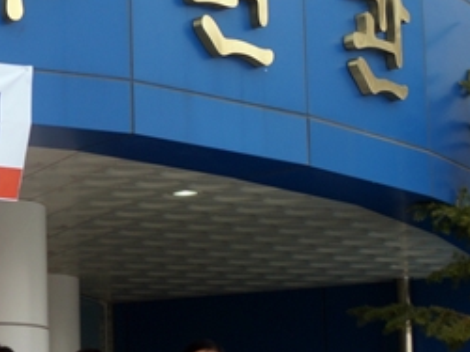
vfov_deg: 11.3
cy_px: 337
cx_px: -457
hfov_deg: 13.2
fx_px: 1763
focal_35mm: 130
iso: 100
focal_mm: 22
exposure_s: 1/125
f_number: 5.6
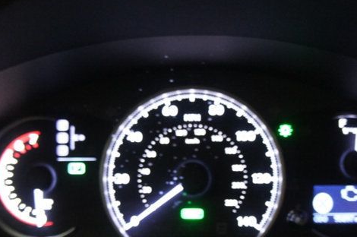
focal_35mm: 46
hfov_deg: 42.8
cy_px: 184
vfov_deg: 28.6
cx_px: 179
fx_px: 456
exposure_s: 1/13
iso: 1600
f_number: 3.5
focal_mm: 18
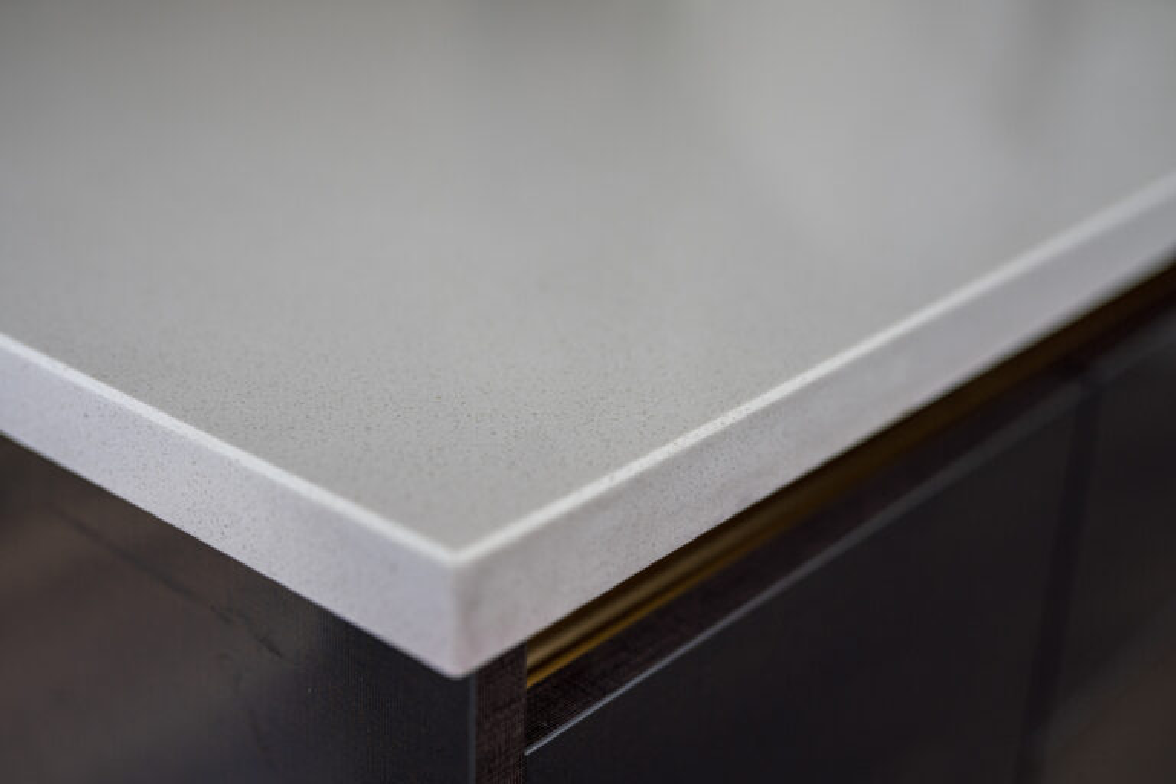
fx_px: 1633
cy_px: 392
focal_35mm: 50
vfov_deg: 27.0
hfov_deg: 39.6
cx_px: 588
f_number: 2.5
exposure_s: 1/100
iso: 500
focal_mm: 50
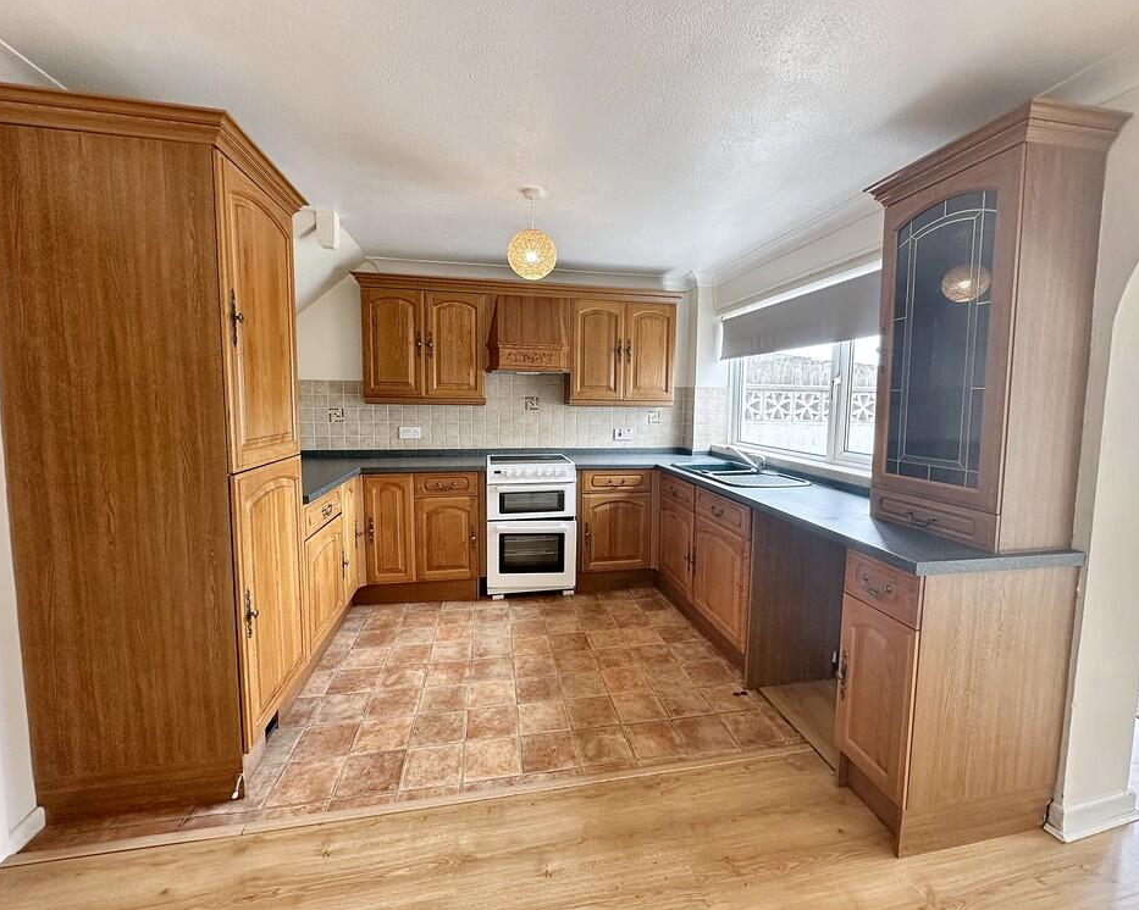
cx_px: 595
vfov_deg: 84.0
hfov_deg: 96.7
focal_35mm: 15
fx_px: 506
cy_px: 444
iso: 125
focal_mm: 2.2
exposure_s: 1/100
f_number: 2.2
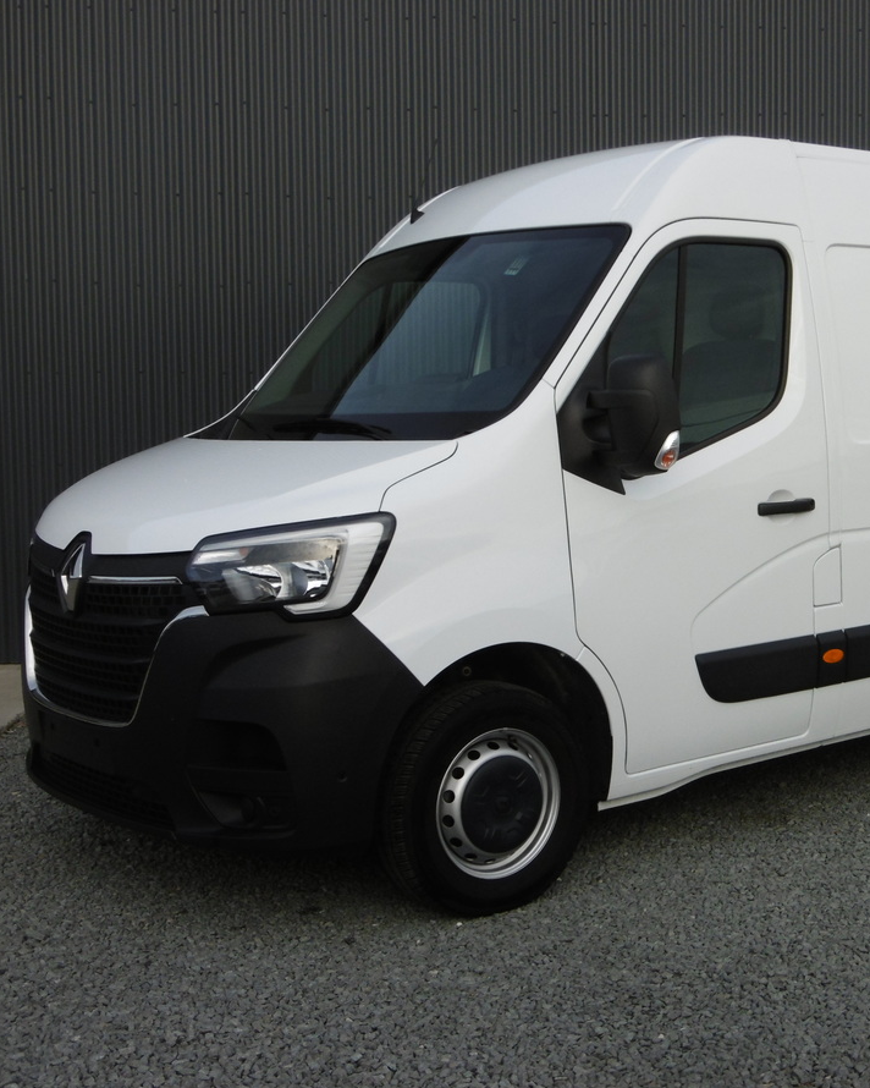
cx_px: 699
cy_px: 540
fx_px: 1609
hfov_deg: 29.5
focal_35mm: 50
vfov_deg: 37.3
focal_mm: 6.8
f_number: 3.7
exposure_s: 1/500
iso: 100
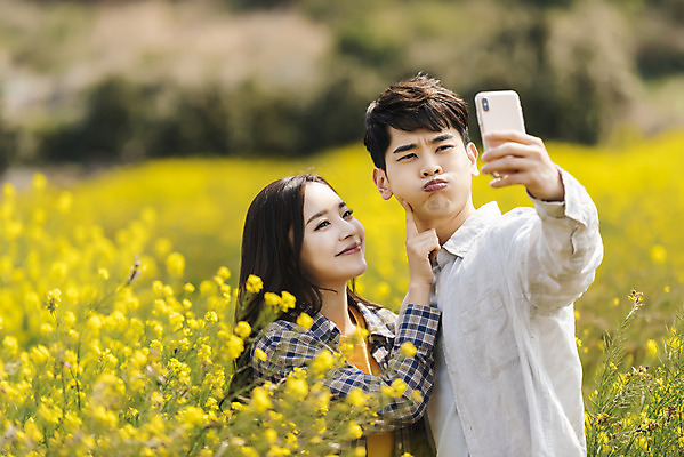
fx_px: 3231
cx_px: 342
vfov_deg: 8.1
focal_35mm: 170
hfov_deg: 12.1
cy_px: 228
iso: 100
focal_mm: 170
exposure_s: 1/1250
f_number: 2.8
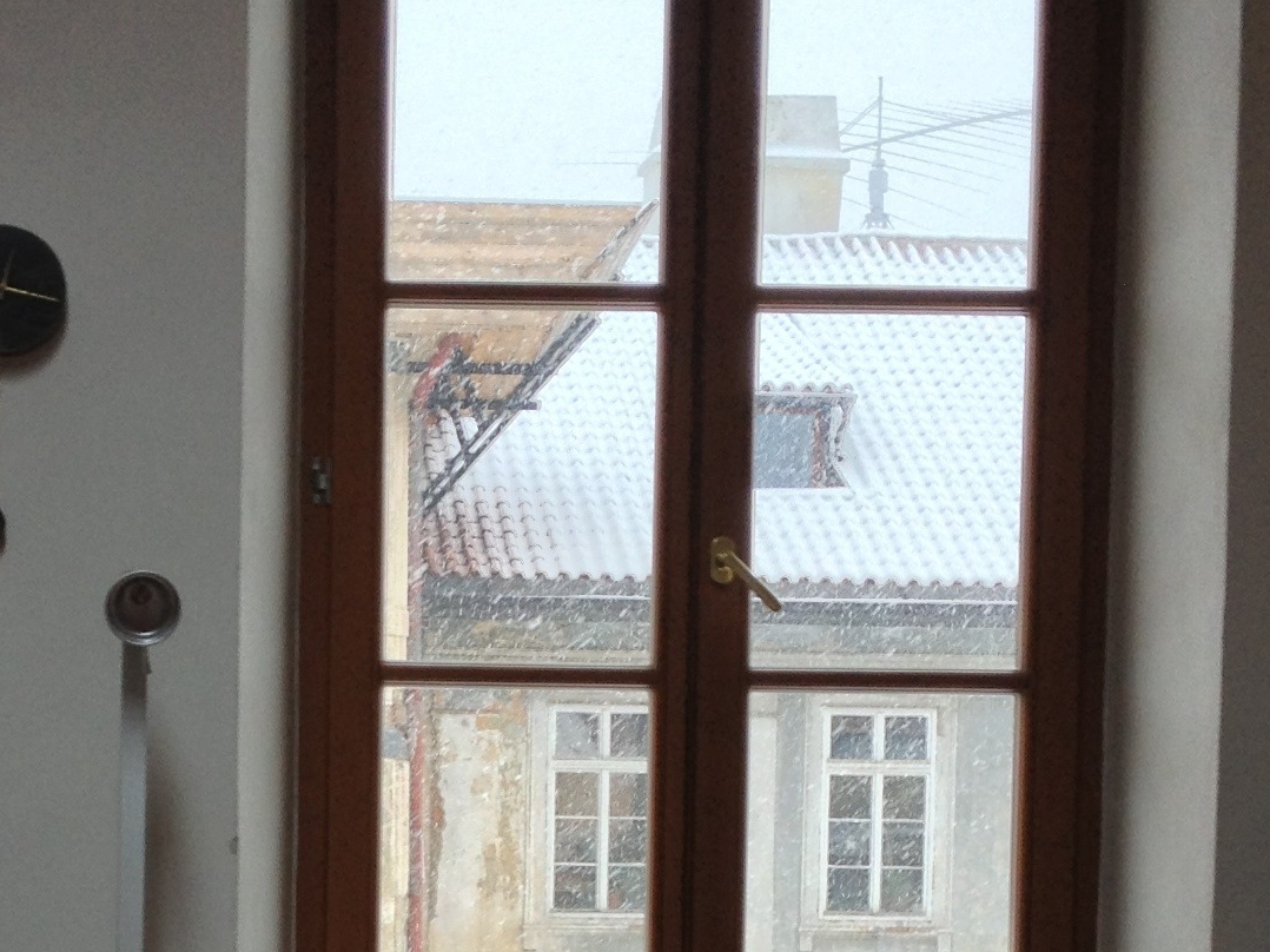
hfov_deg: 18.4
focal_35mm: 106
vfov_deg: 13.6
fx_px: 3888
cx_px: 279
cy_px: 1117
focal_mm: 4.28
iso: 64
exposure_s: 1/50
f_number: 2.4
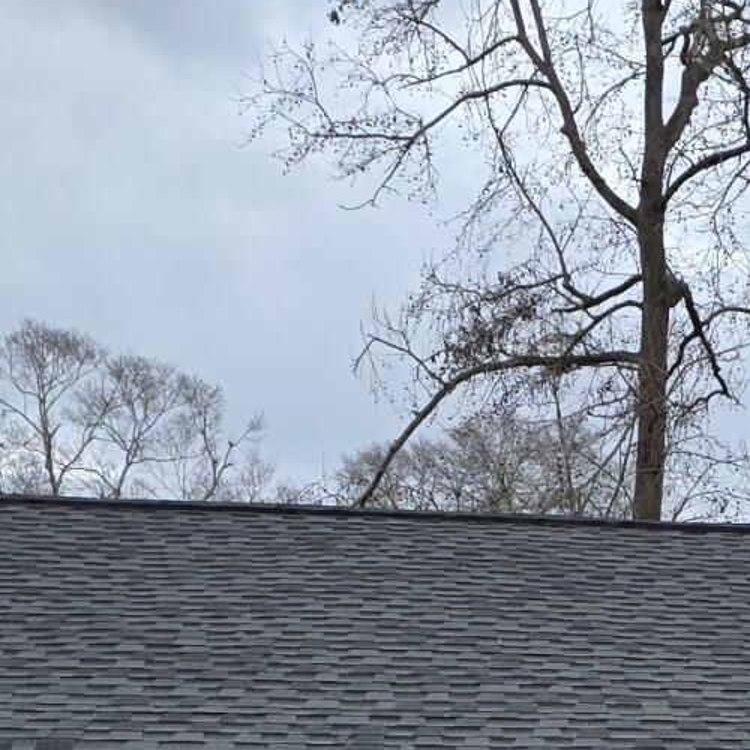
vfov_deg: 13.7
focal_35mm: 122
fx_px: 2991
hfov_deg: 14.0
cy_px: 1023
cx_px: 786
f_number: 1.7
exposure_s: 1/3618
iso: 80
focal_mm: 6.3
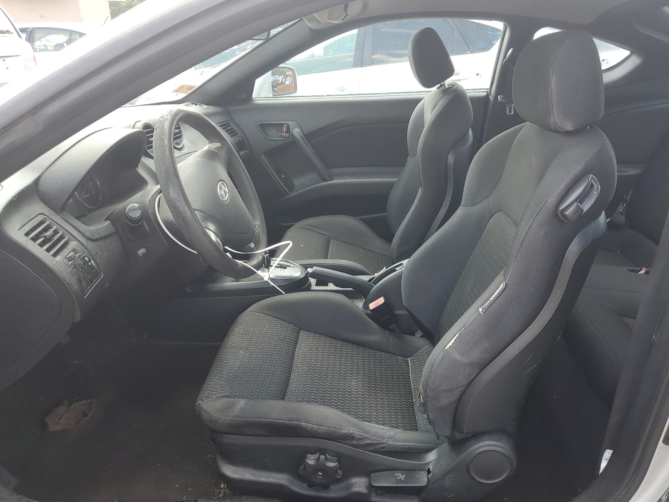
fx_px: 502
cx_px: 334
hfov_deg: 67.3
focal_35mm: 26
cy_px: 251
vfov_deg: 53.1
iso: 50
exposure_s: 1/192
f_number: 1.5
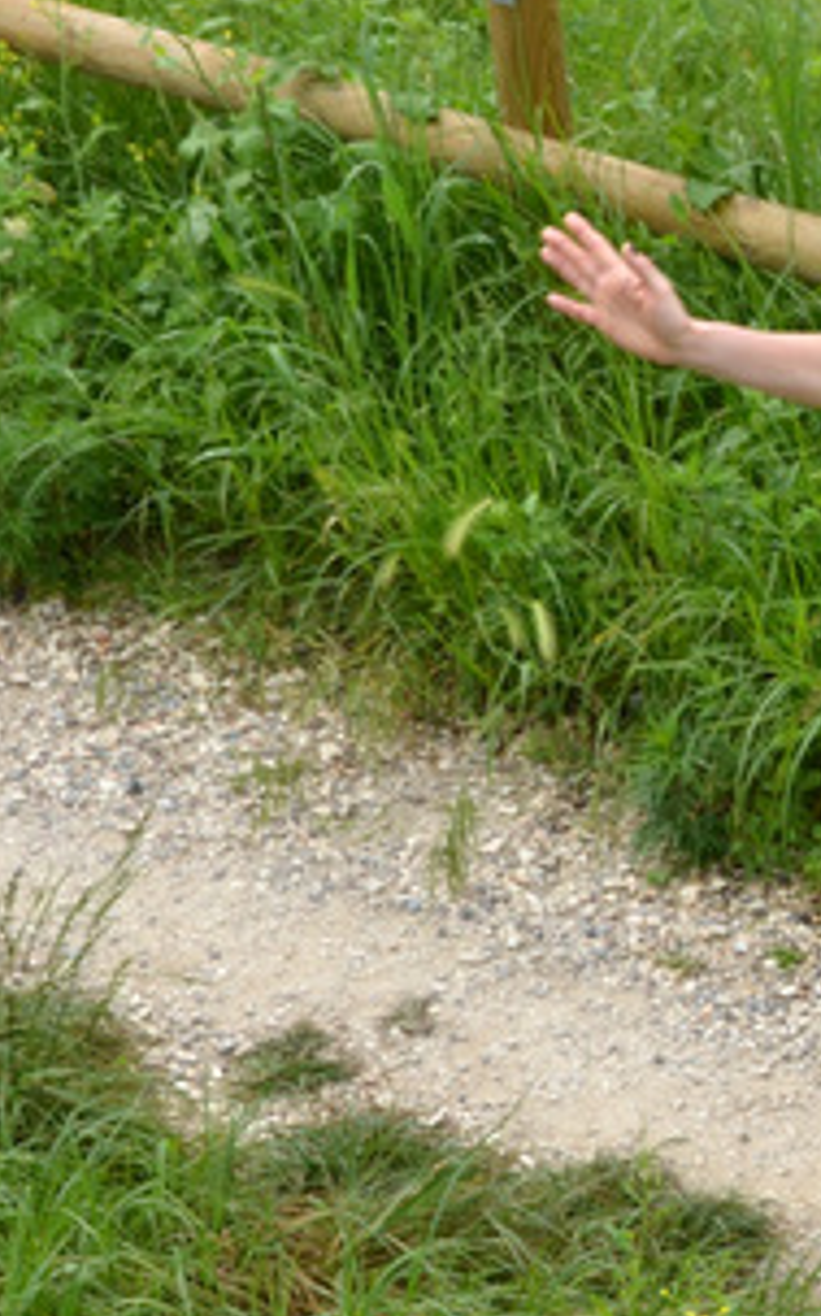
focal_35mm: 129
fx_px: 4625
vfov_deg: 16.2
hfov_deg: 9.8
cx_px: 1308
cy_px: 667
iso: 500
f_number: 11
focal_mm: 40
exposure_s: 1/320
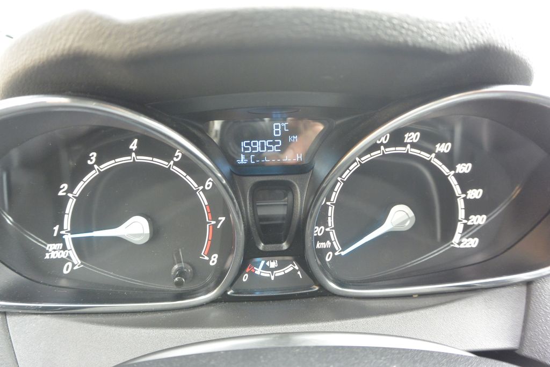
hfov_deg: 65.5
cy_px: 184
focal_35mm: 28
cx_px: 275
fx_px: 428
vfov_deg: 46.4
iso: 560
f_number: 3.5
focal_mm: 10.7
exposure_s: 1/60
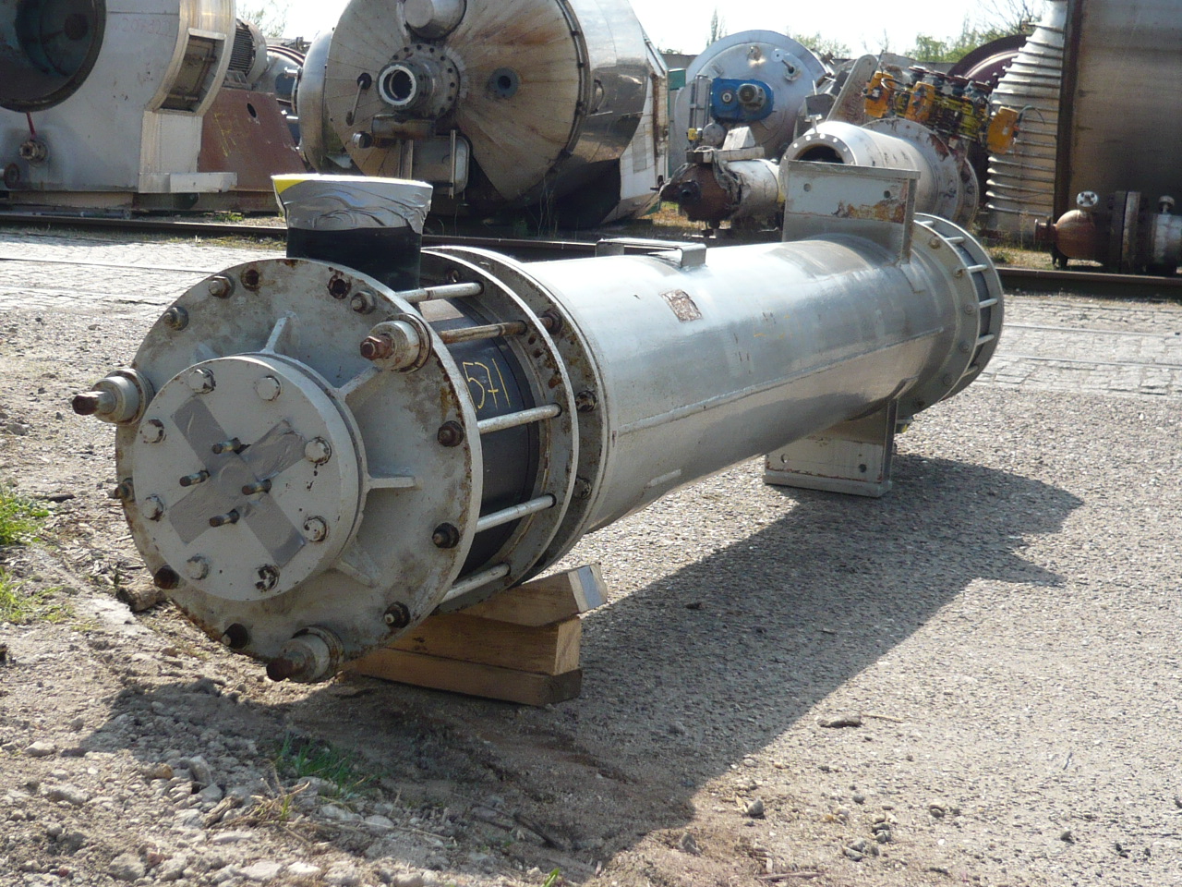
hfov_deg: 33.8
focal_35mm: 57
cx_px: 591
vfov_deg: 25.7
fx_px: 1946
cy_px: 444
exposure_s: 1/640
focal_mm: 6.2
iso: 100
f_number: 3.2
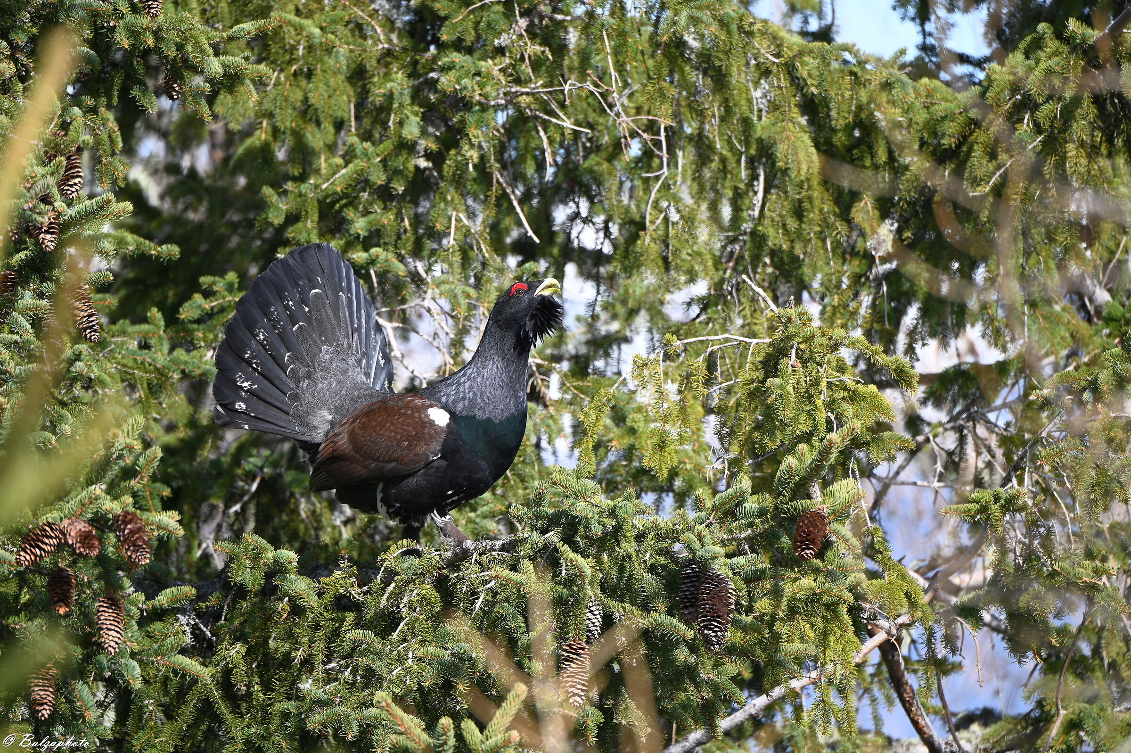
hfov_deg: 5.2
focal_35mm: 400
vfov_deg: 3.4
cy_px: 376
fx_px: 12558
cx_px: 566
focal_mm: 400
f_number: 5.6
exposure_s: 1/400
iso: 180
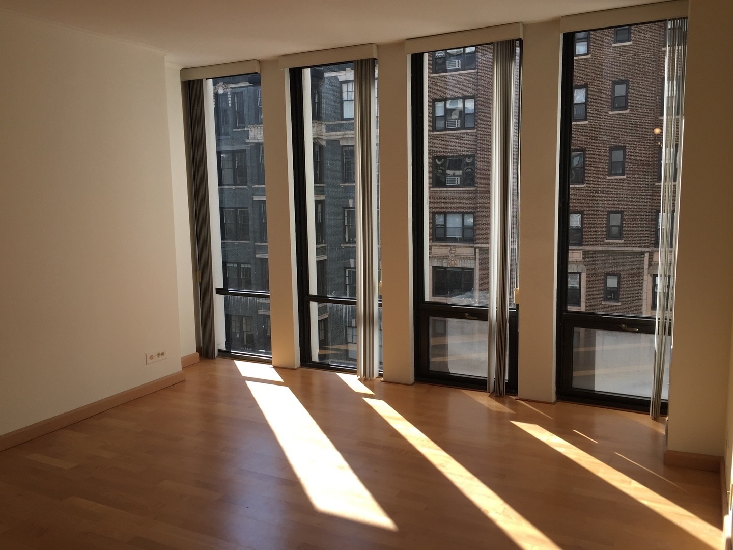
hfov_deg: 61.7
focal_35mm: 29
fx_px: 614
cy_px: 275
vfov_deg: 48.2
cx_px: 366
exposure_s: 1/648
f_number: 2.2
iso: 32
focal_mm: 4.15
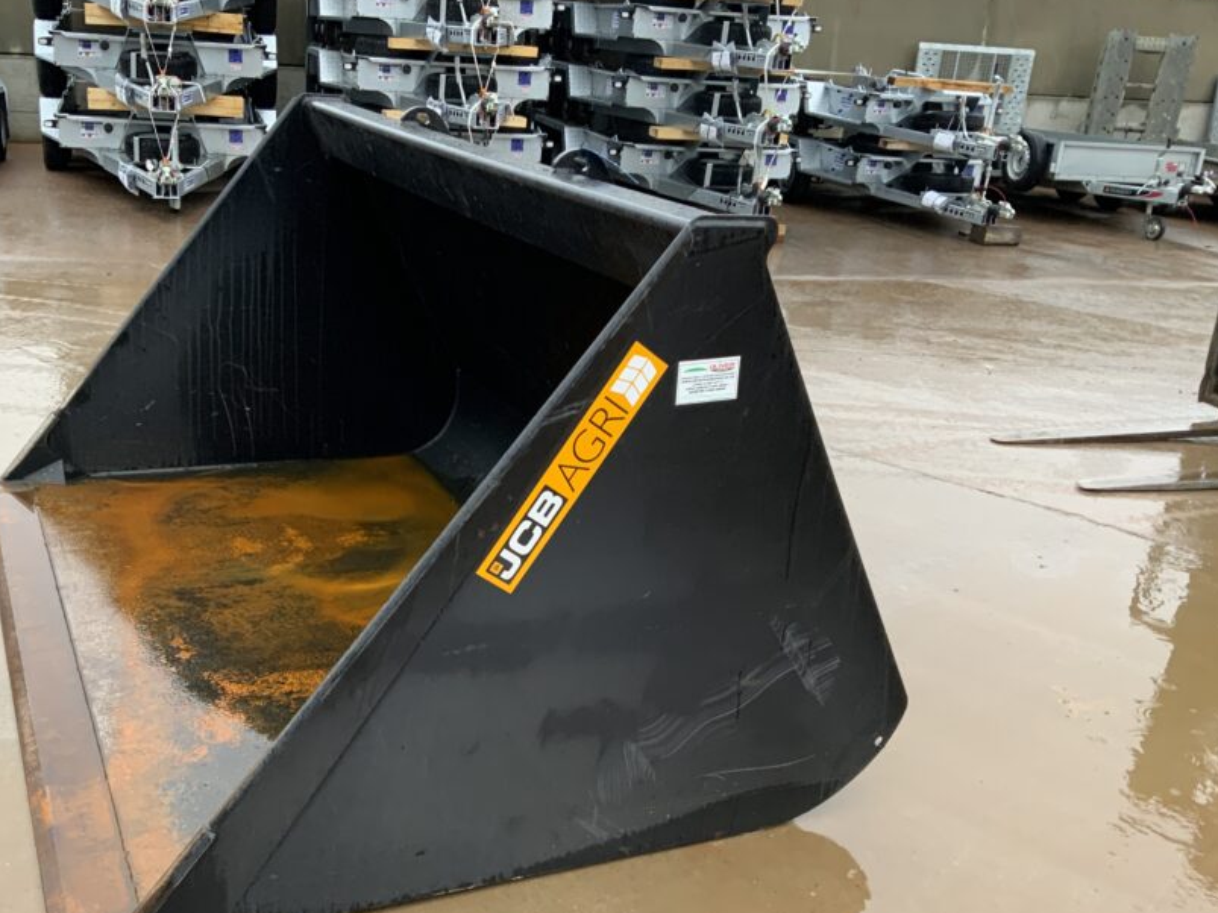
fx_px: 1302
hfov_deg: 49.9
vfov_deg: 38.5
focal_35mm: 37
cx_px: 498
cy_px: 547
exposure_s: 1/119
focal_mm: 3
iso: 64
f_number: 1.8
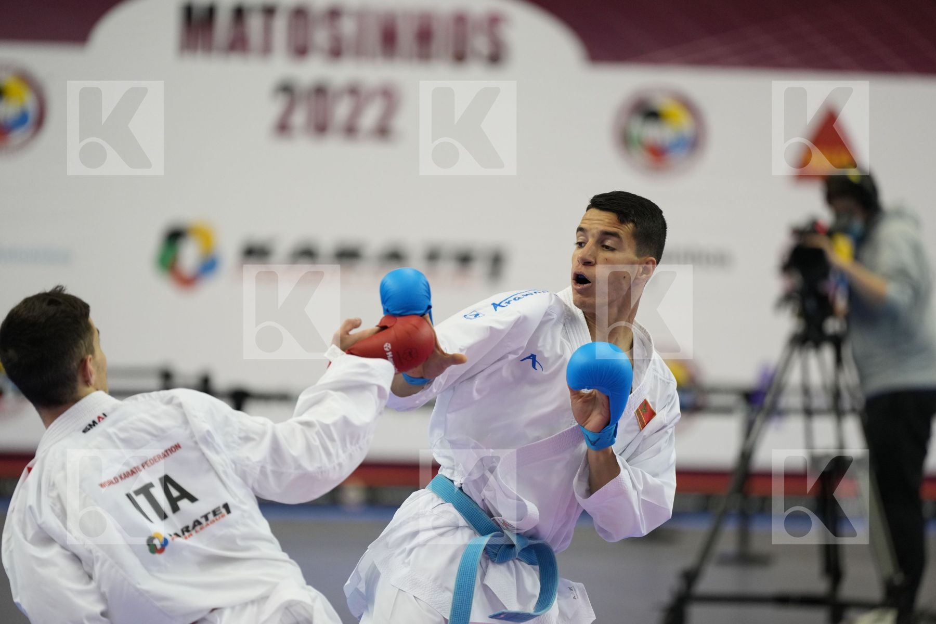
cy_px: 312
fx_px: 5200
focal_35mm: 200
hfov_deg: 10.3
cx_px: 468
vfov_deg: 6.9
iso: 2500
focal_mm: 200
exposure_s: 1/1000
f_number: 2.8
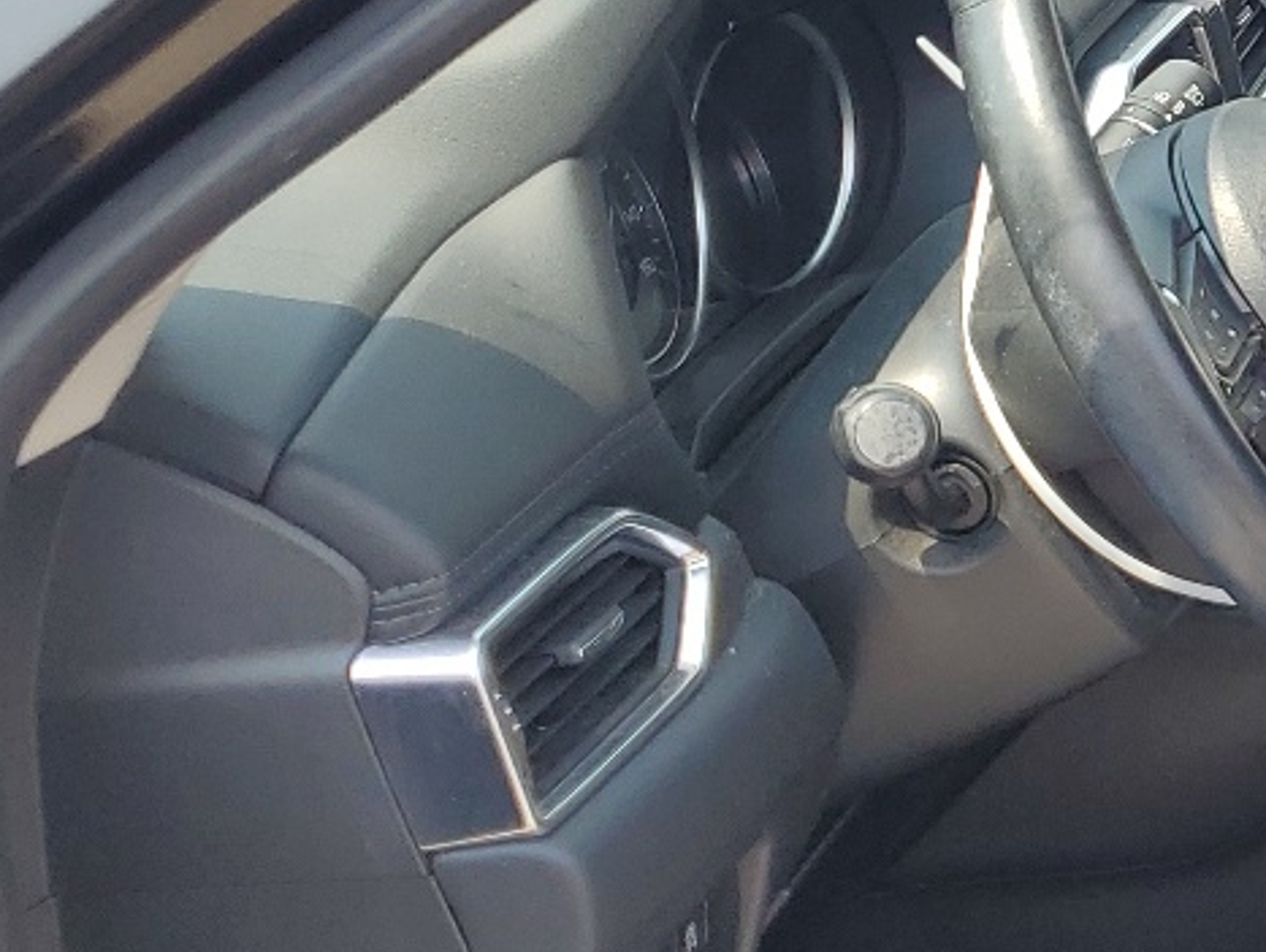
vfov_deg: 16.6
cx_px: 1871
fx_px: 3257
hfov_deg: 19.4
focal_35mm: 89
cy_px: 439
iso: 50
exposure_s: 1/833
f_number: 1.5
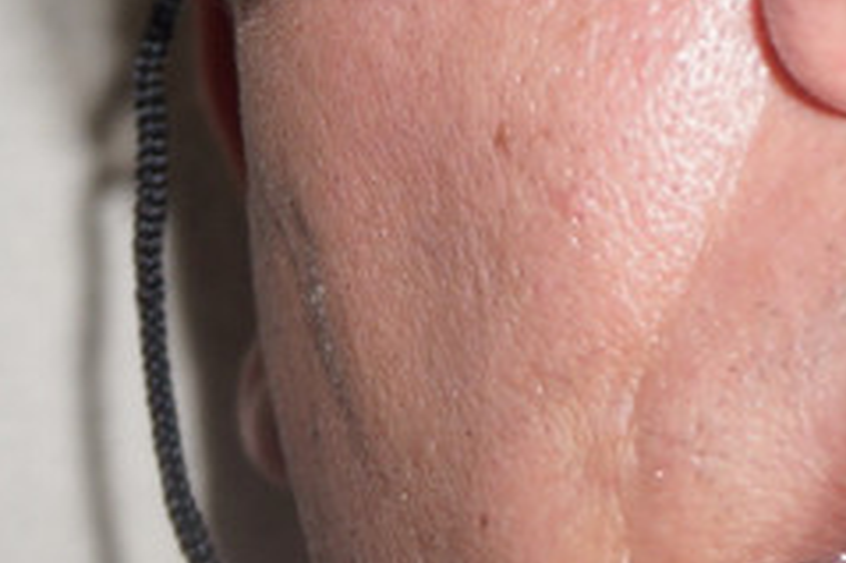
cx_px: 1041
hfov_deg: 14.6
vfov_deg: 9.6
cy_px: -443
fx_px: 3194
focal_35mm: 136
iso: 200
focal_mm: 18
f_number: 3.5
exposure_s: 1/60
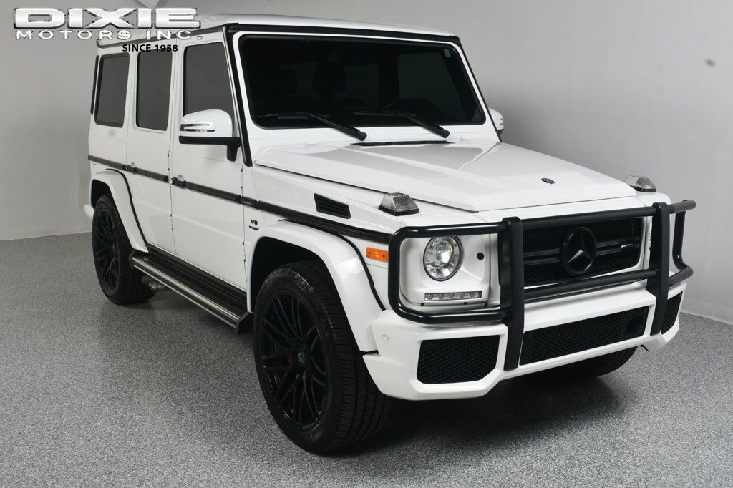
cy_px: 244
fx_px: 794
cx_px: 366
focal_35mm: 39
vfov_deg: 34.2
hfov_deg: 49.6
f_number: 13
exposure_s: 1/160
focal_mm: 26
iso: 100
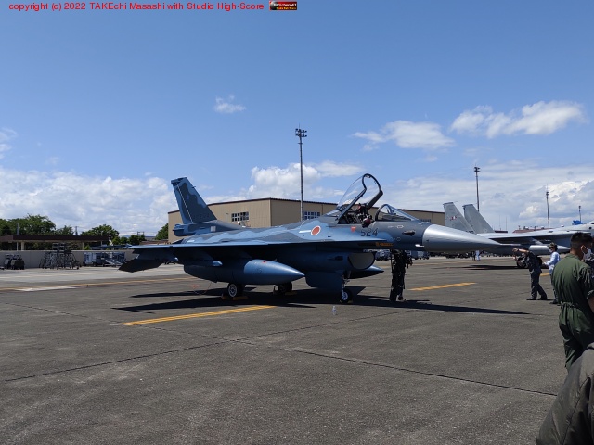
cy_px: 222
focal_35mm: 27
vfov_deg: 51.4
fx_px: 463
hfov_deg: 65.3
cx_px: 297
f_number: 1.79
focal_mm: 4.71
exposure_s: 1/3296
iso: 100
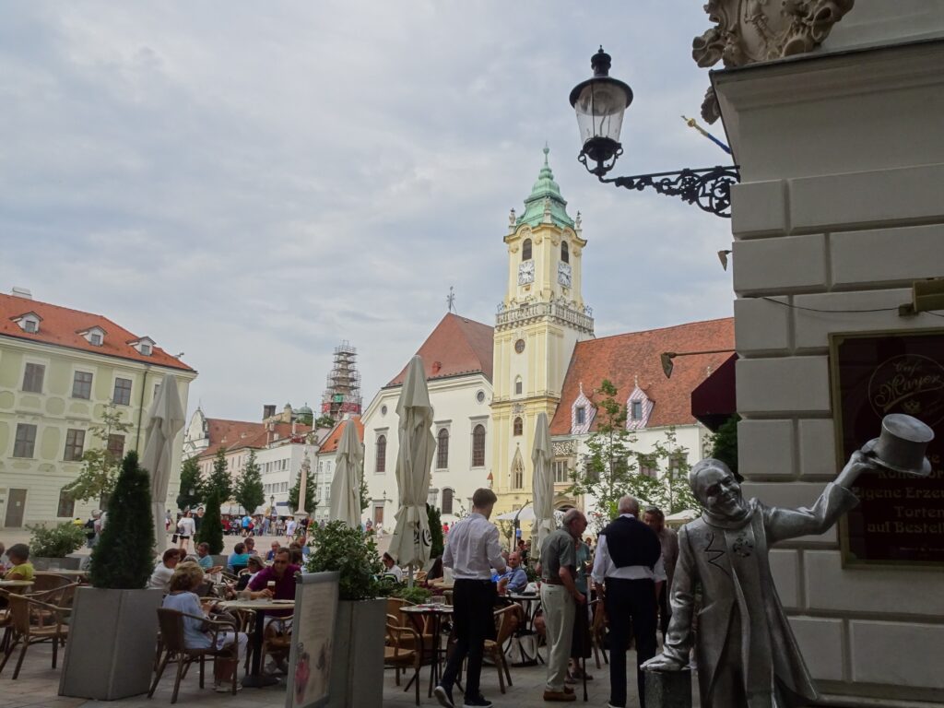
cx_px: 472
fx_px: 654
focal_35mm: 24
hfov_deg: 71.6
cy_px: 354
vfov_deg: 56.8
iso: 80
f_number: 4
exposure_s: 1/400
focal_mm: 4.1
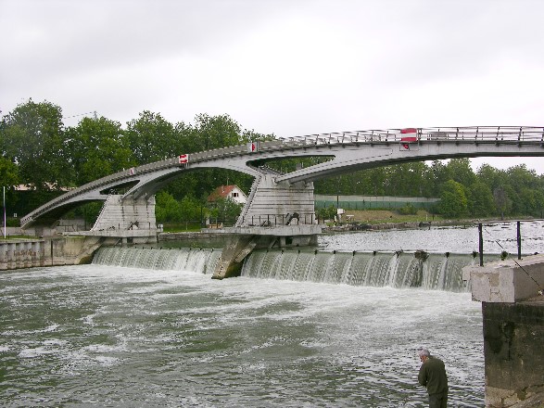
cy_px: 204
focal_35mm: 35
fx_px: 550
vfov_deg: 40.7
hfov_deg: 52.6
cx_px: 272
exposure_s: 1/43.1
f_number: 4.5
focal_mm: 8.9
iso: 50
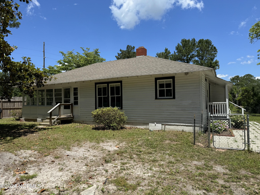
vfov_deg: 56.8
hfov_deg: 71.6
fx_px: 180
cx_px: 130
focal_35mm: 24
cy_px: 98
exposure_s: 1/4310
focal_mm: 6.76
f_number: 1.78
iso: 80
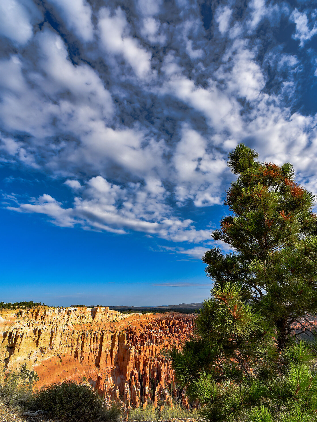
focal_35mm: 17
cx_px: 174
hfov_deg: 74.6
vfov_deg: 91.0
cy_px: 202
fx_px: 208
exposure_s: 1/160
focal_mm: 14
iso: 160
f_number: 14
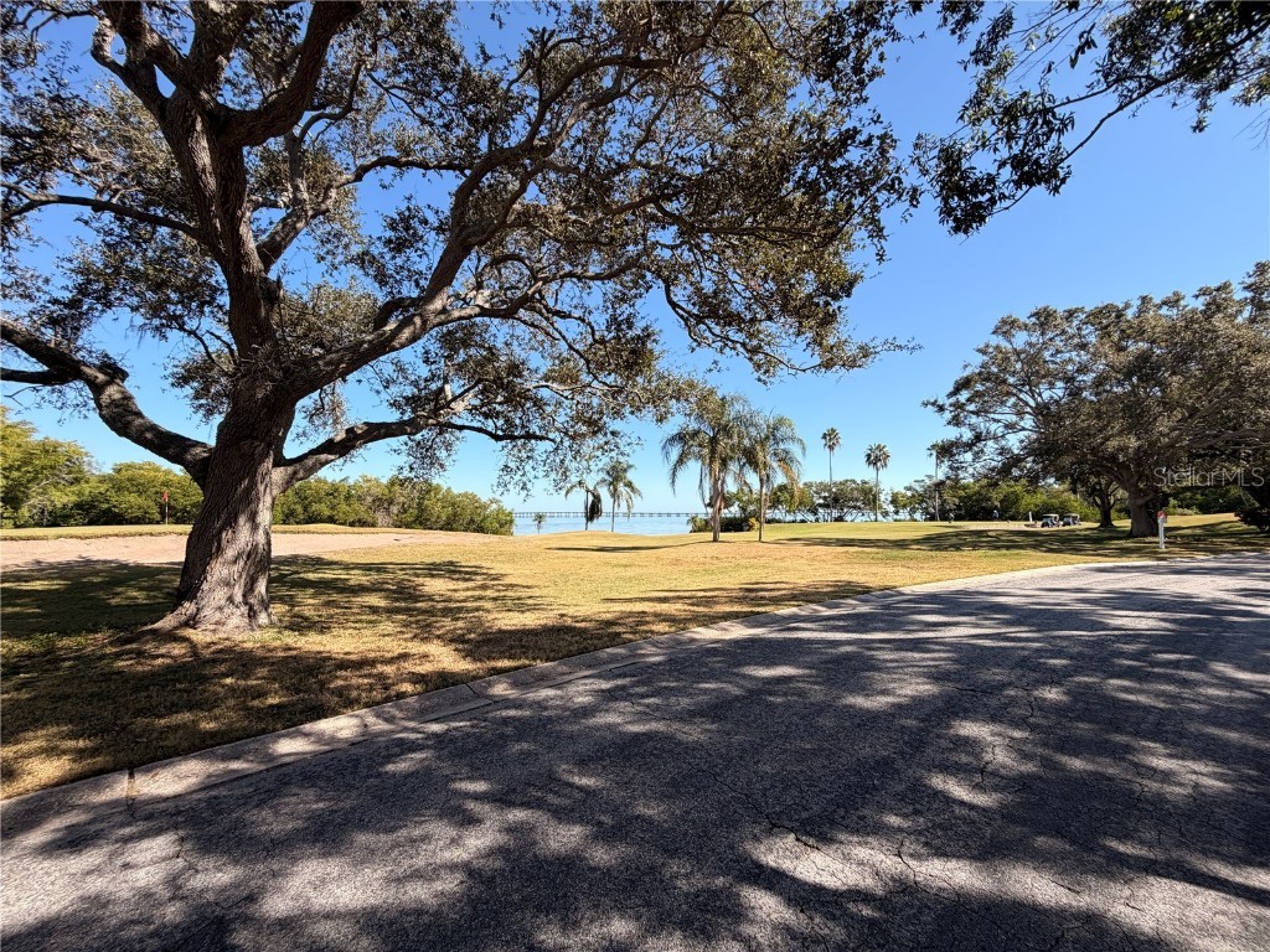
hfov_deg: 102.1
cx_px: 635
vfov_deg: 85.7
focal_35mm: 14
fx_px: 514
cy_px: 476
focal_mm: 2.22
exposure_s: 1/770
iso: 40
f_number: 2.2
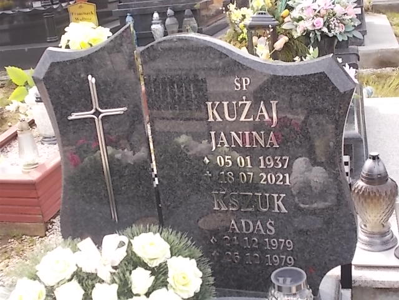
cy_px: 150
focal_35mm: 50
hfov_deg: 38.2
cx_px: 200
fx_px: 576
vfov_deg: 29.1
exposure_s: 1/125
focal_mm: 9
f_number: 4.5
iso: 80
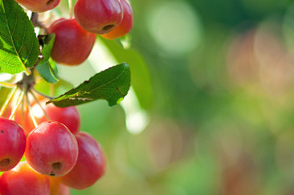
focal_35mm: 135
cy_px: 107
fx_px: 1101
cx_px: 54
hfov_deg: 15.1
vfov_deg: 10.1
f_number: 1.4
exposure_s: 1/800
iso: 200
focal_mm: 50
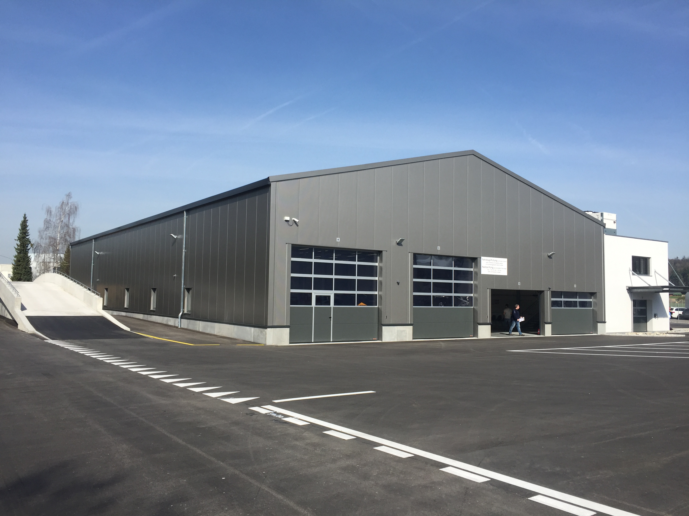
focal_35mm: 29
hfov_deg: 61.7
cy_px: 258
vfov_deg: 48.2
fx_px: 577
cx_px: 344
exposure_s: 1/2083
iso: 32
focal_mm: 4.15
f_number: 2.2
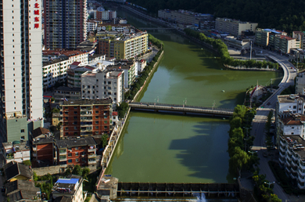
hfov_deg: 36.9
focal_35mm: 54
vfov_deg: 24.5
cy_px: 40
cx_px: 174
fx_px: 456
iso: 200
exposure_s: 1/125
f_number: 11
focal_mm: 18
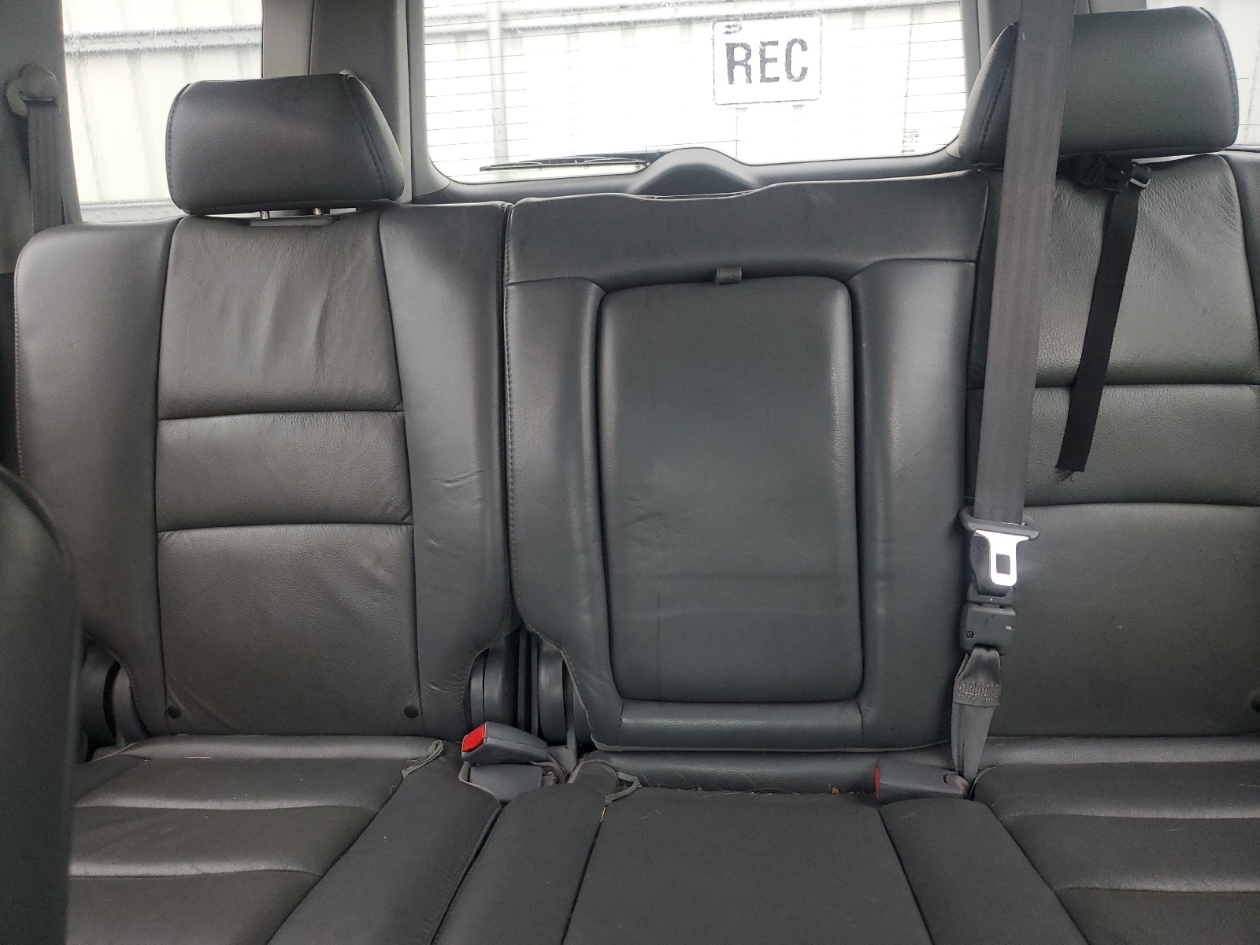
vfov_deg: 53.1
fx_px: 946
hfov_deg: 67.3
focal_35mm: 26
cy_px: 472
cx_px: 630
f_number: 1.5
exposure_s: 1/60.2
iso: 151
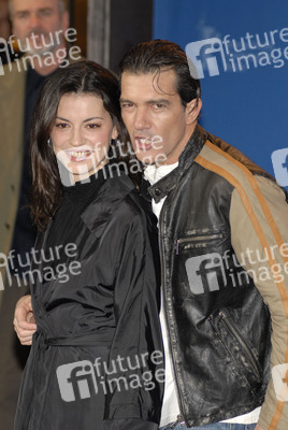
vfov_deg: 13.0
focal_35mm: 158
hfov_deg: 8.7
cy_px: 215
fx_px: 1883
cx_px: 144
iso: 400
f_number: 4
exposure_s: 1/160
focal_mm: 105
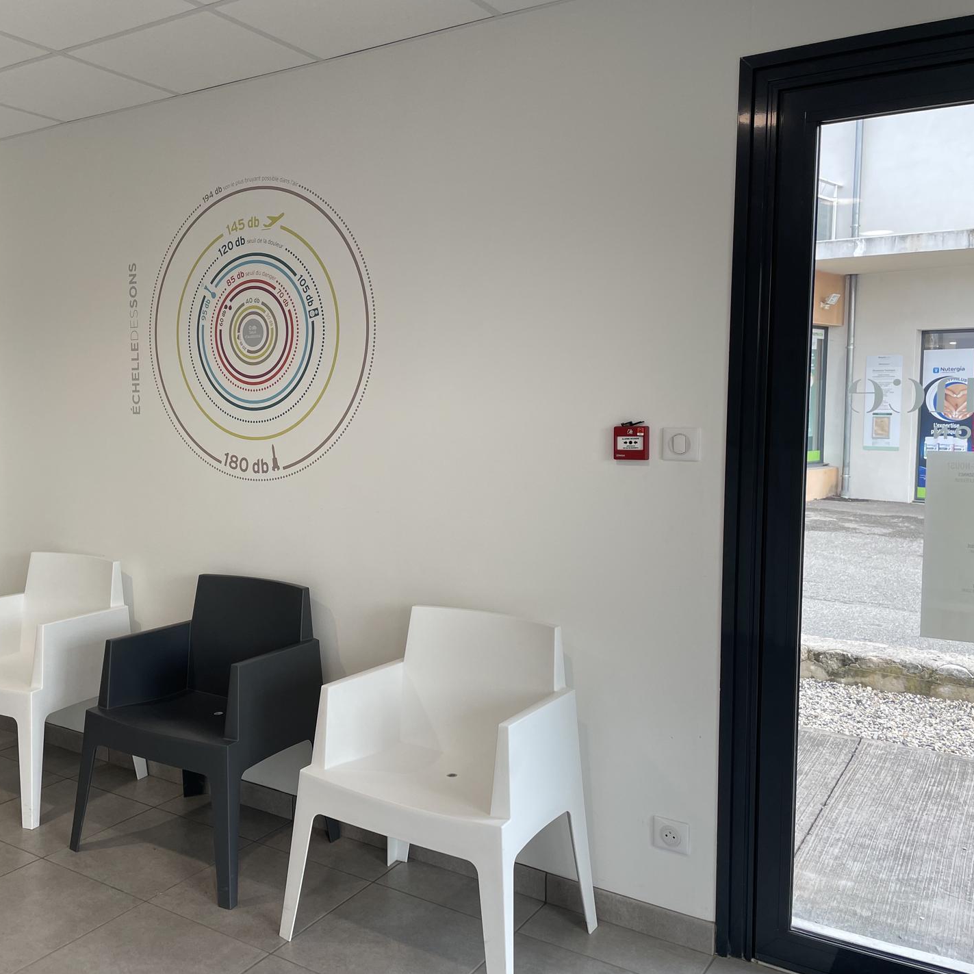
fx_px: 987
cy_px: 487
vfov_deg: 52.5
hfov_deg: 51.9
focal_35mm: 31
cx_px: 352
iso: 32
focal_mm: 4.2
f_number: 1.6
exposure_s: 1/161
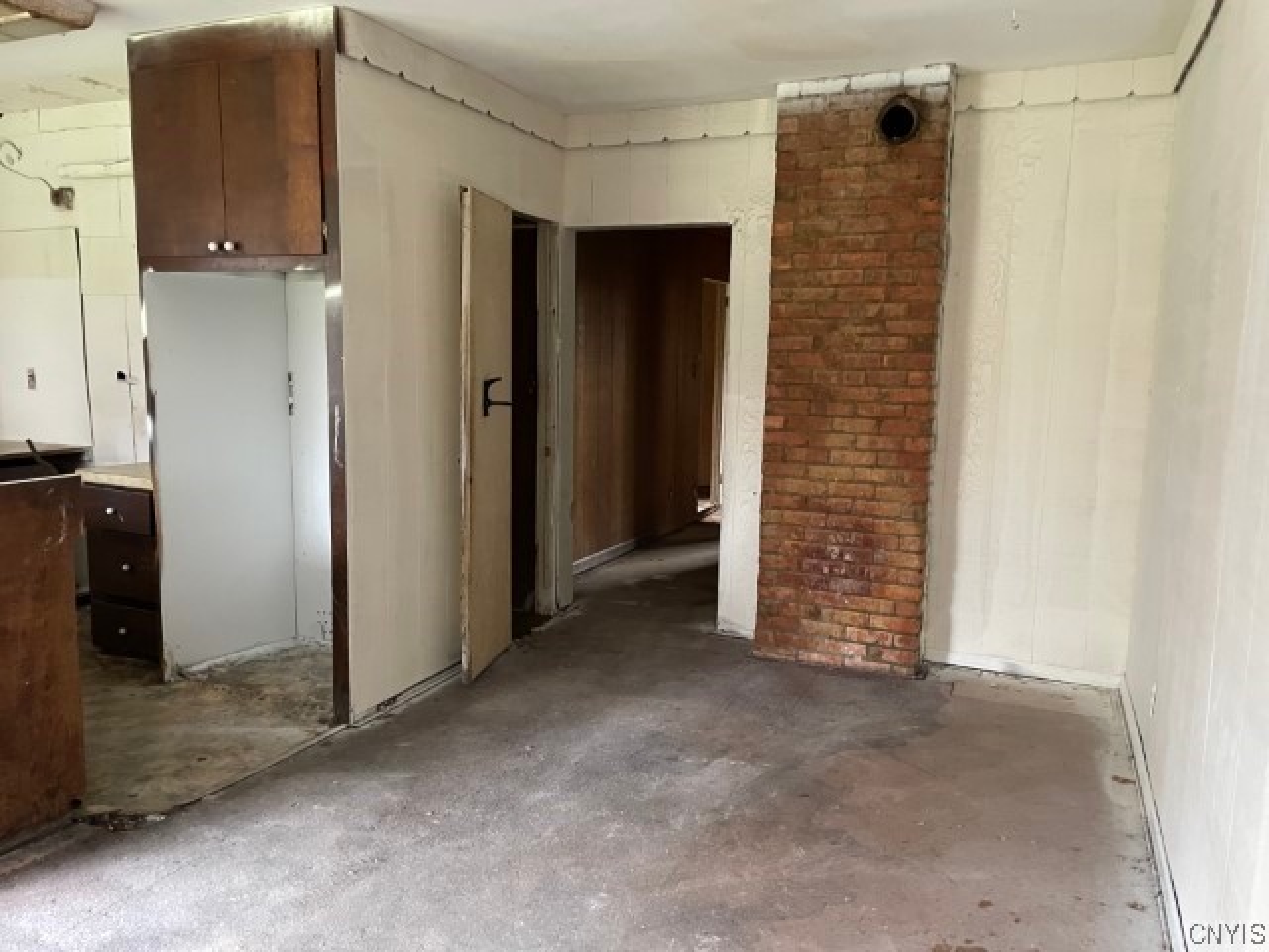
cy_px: 476
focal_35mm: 26
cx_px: 634
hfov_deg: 67.3
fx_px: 953
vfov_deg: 53.1
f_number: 1.6
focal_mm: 4.2
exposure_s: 1/40
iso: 500
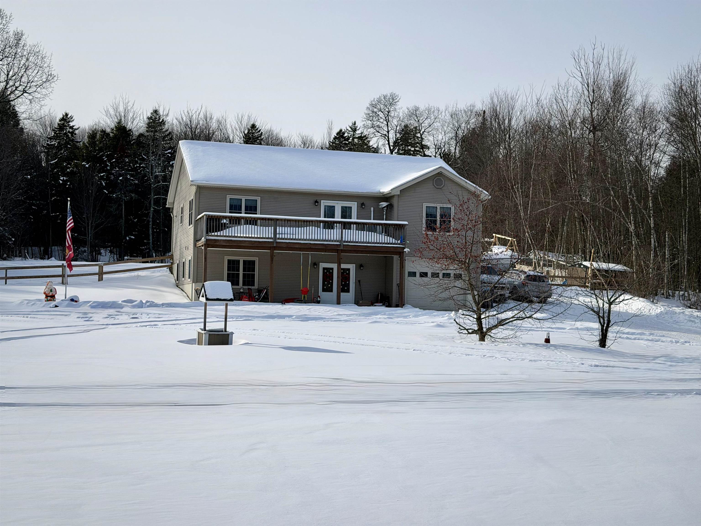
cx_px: 350
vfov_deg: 30.3
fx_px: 972
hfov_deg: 39.7
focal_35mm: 48
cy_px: 263
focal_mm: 6.76
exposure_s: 1/8772
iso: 64
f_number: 1.78
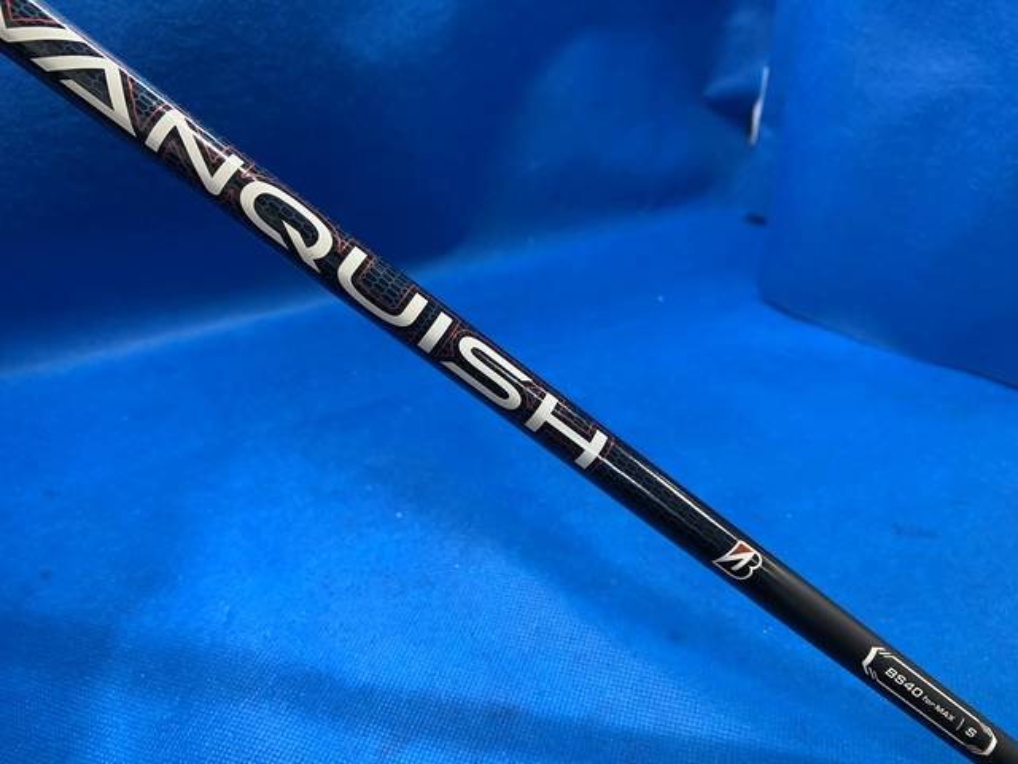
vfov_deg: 53.1
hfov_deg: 67.3
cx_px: 509
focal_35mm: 26
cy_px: 382
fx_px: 765
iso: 125
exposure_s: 1/60
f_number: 1.8
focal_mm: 4.25
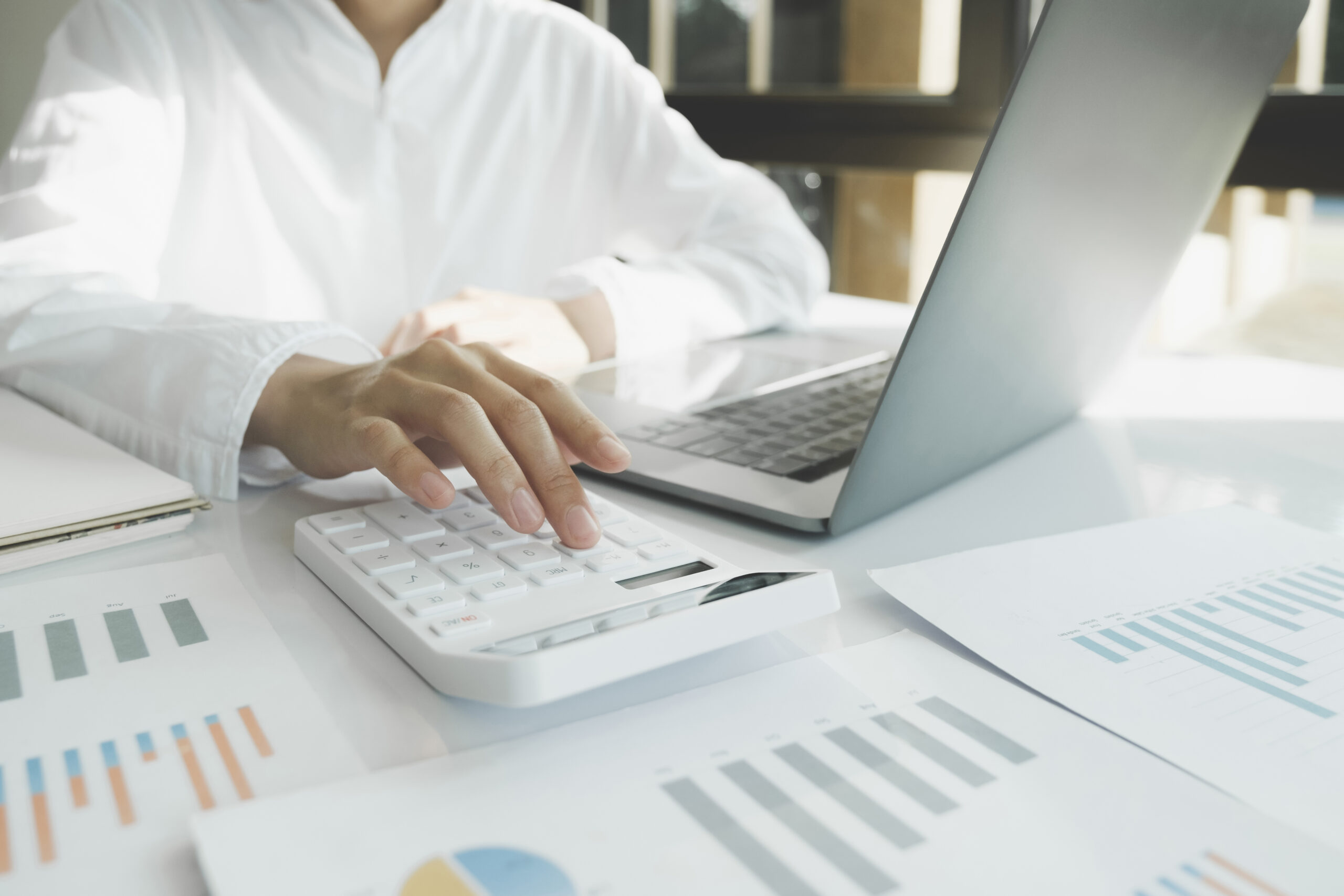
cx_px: 672
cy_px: 448
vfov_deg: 47.9
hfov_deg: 67.4
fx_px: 1008
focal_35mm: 27
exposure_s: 1/500
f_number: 2.8
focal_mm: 18.2
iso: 400
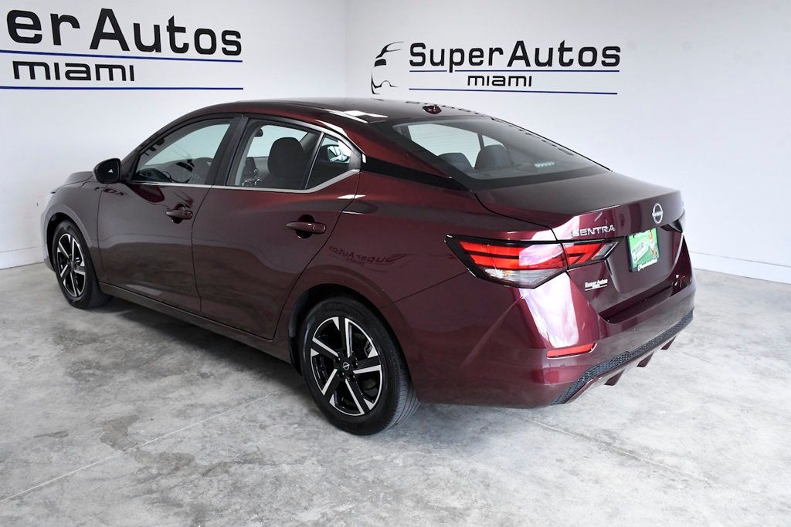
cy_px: 264
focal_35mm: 33
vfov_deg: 40.0
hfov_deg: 57.2
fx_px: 725
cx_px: 396
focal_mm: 22
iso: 2500
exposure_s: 1/320
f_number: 9
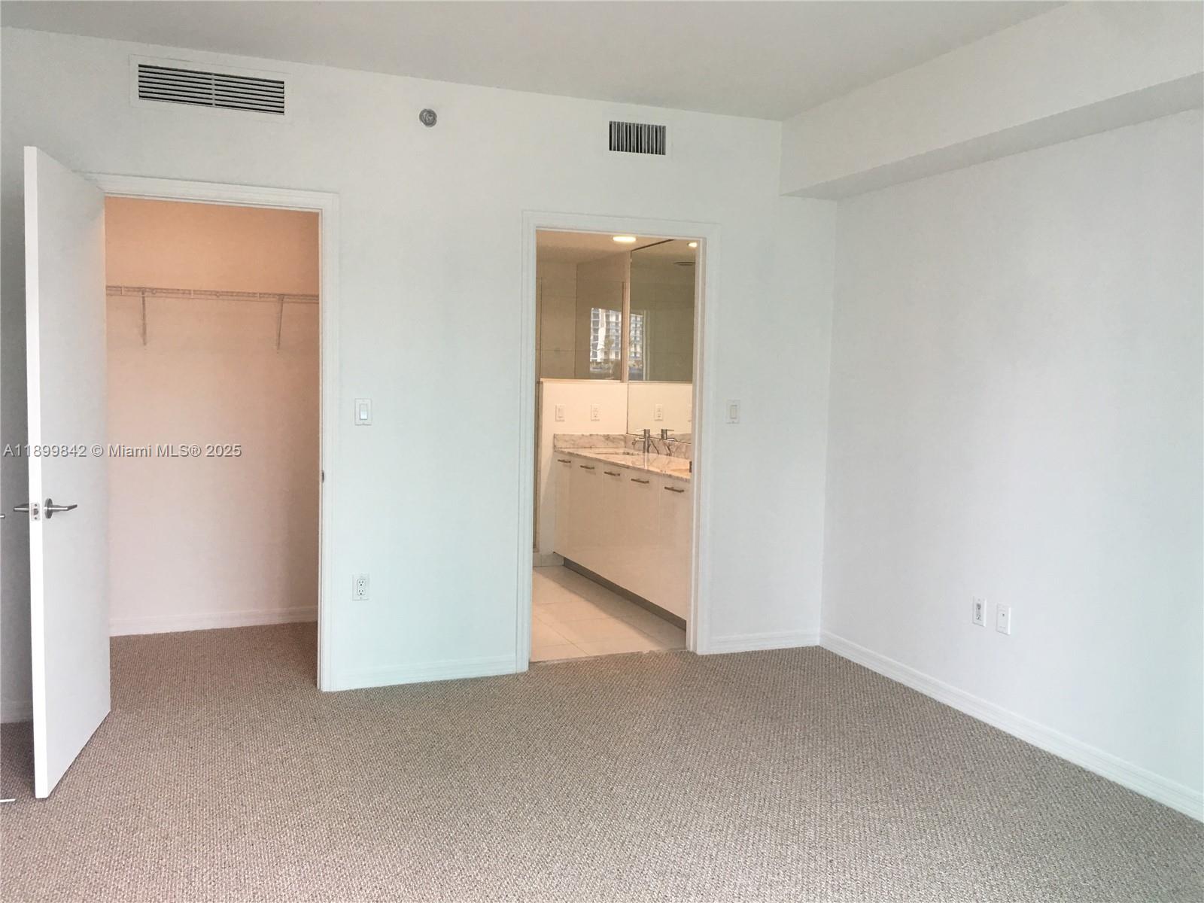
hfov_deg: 61.7
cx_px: 602
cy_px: 452
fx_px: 1009
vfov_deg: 48.2
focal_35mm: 29
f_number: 2.2
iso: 25
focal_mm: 4.15
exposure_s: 1/30
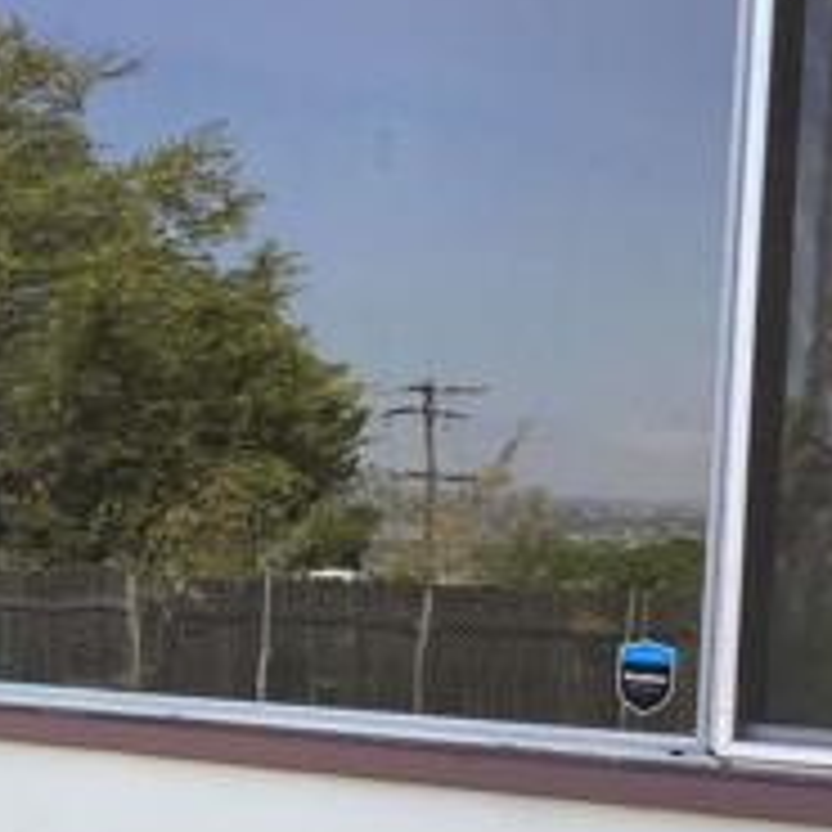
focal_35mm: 95
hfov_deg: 16.2
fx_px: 2583
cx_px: -526
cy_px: 756
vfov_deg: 18.0
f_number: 2.4
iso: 25
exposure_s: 1/184
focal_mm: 3.3
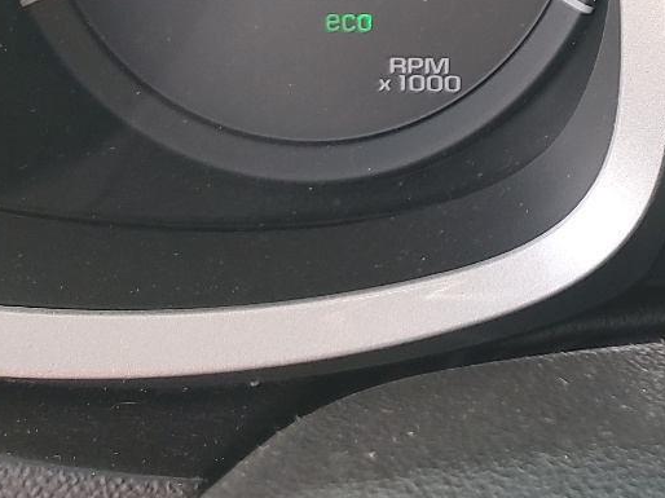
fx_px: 1555
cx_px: 938
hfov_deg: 21.1
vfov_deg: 17.1
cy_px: -144
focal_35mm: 81
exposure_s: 1/192
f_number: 1.5
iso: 50
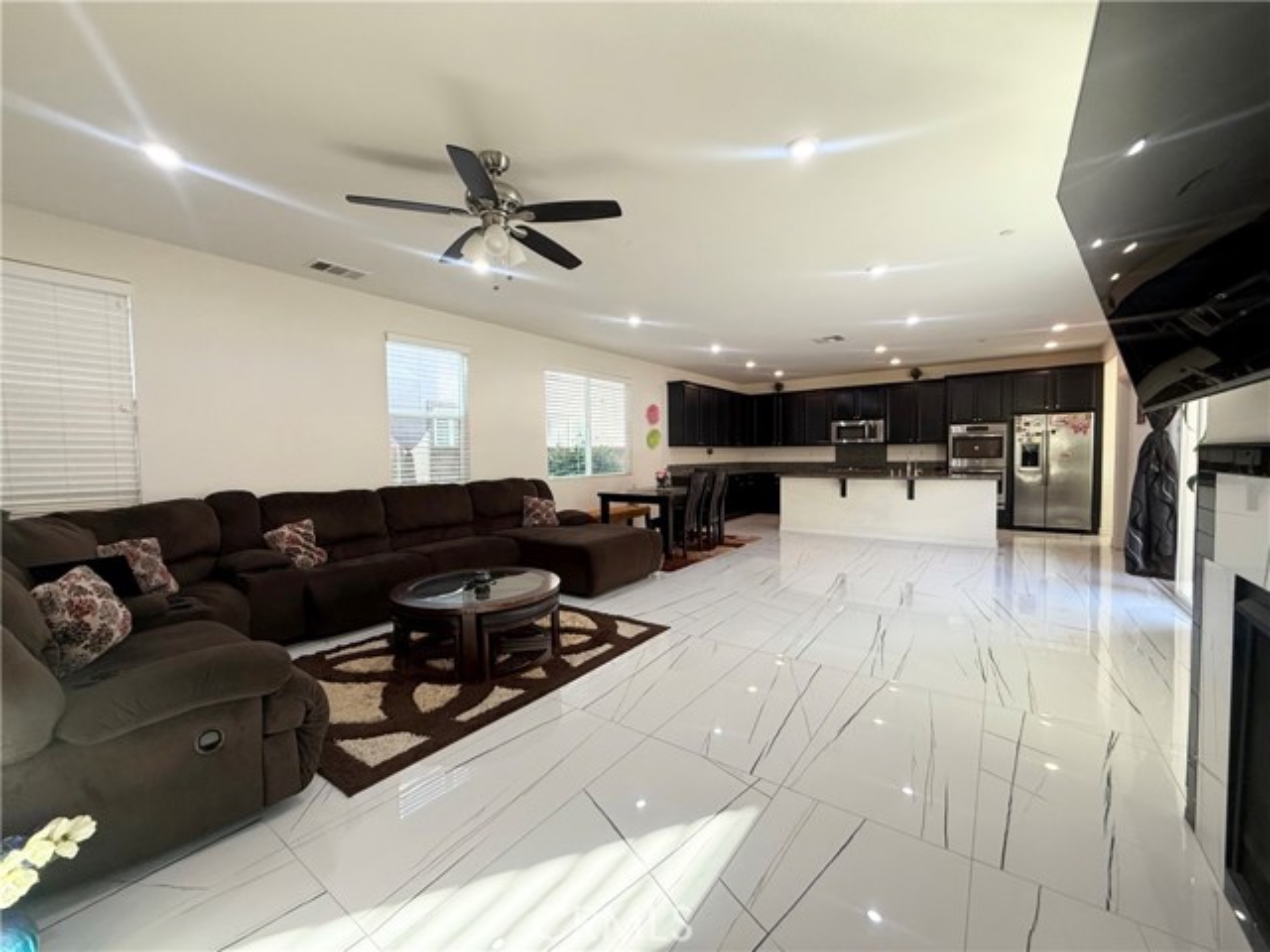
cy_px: 476
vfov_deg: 85.7
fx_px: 514
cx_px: 635
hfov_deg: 102.1
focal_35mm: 14
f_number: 2.2
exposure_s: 1/120
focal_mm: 2.22
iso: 250
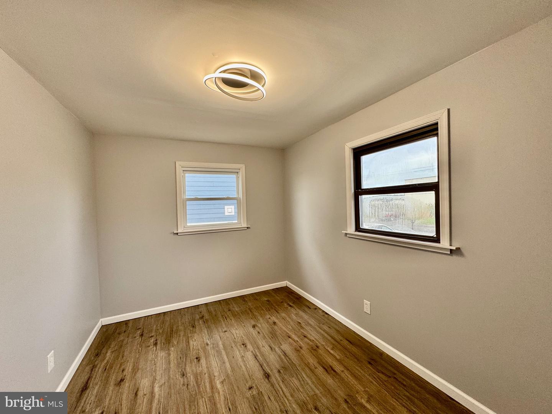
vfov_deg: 85.7
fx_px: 223
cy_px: 207
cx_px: 276
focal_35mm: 14
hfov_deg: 102.1
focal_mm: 2.22
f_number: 2.2
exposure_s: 1/120
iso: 100
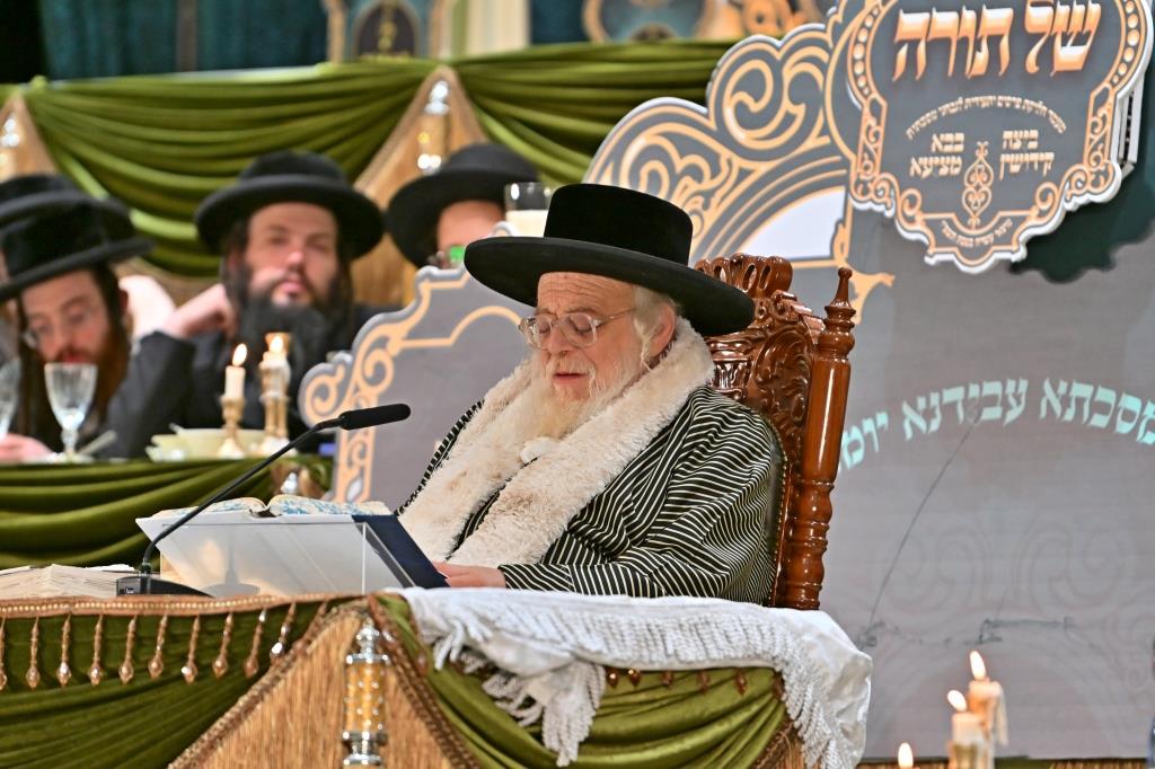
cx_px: 578
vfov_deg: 4.6
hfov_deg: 6.9
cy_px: 384
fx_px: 9621
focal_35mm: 300
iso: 400
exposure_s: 1/160
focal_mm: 200
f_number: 2.8
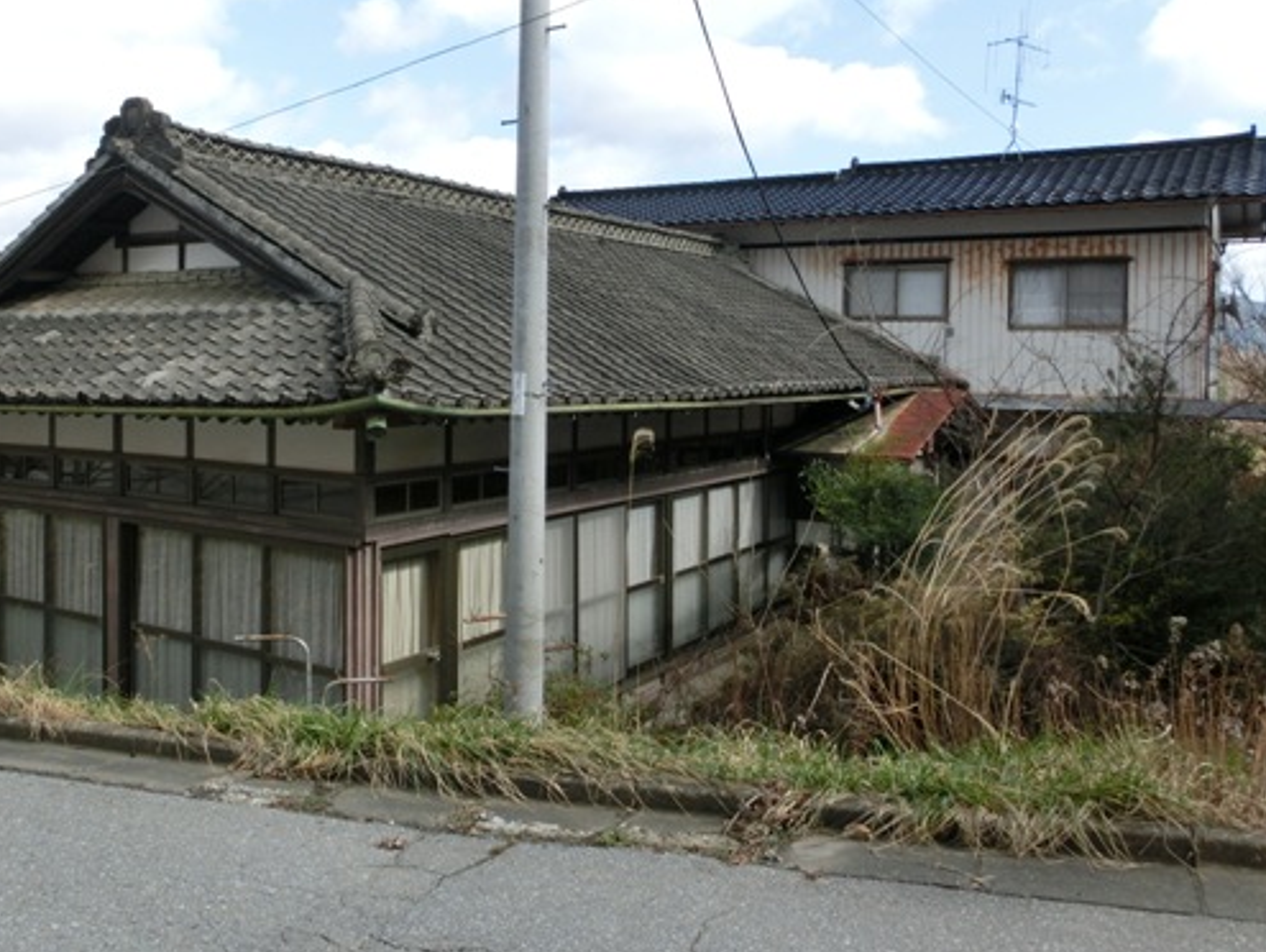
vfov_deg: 45.3
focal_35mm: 31
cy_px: 394
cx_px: 573
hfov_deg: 58.2
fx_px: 1135
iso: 80
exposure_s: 1/640
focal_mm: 4.24
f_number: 3
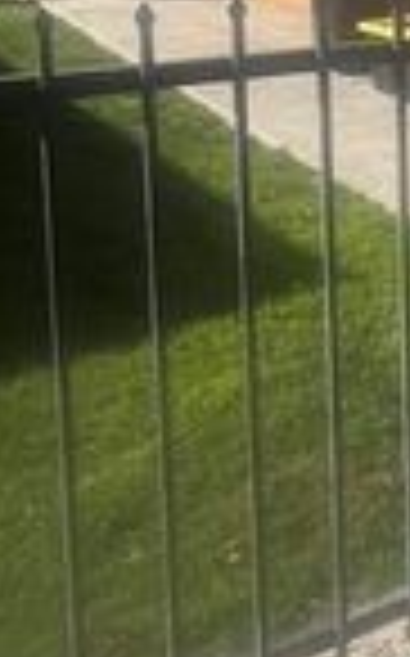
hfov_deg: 15.1
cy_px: -25
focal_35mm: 63
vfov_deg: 29.9
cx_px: 897
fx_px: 1129
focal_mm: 1.57
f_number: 1.8
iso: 32
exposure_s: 1/2320
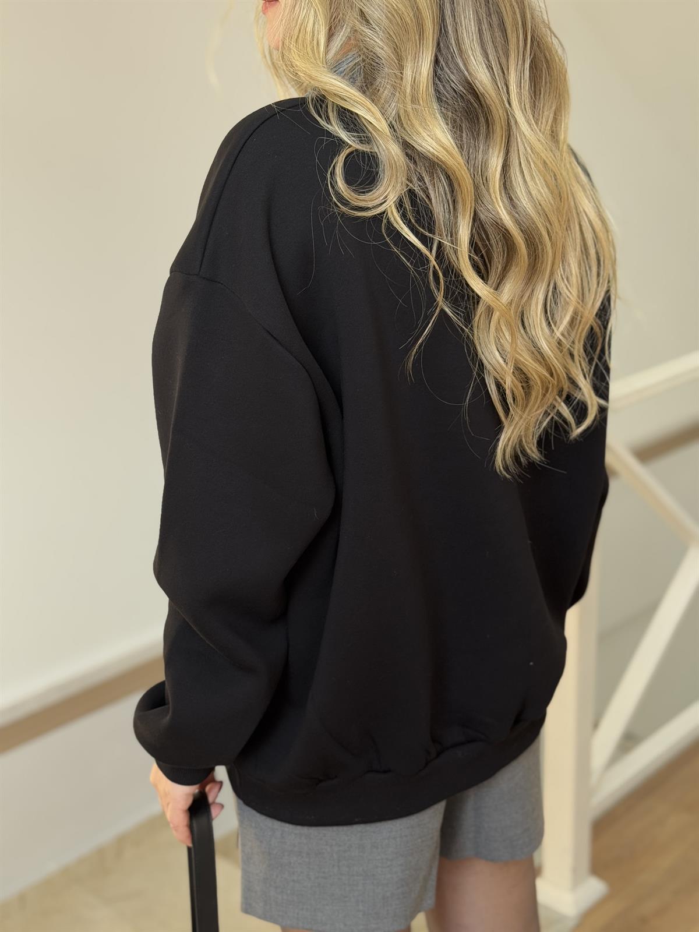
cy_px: 466
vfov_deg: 39.7
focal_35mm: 48
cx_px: 350
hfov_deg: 30.3
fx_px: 1292
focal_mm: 6.76
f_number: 1.78
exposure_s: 1/114
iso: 100
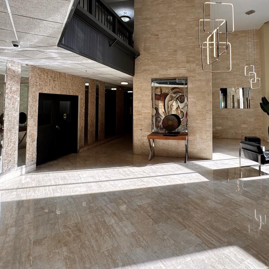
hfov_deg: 67.0
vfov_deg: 65.7
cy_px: 93
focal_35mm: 23
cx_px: 151
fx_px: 202
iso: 40
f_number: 2.2
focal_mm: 2.22
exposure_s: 1/120
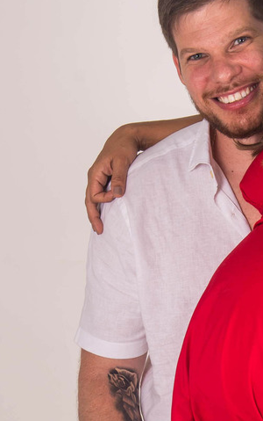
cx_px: 308
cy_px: 483
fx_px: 1752
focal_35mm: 153
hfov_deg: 8.5
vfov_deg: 13.4
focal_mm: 40
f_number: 8
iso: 50
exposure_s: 1/60
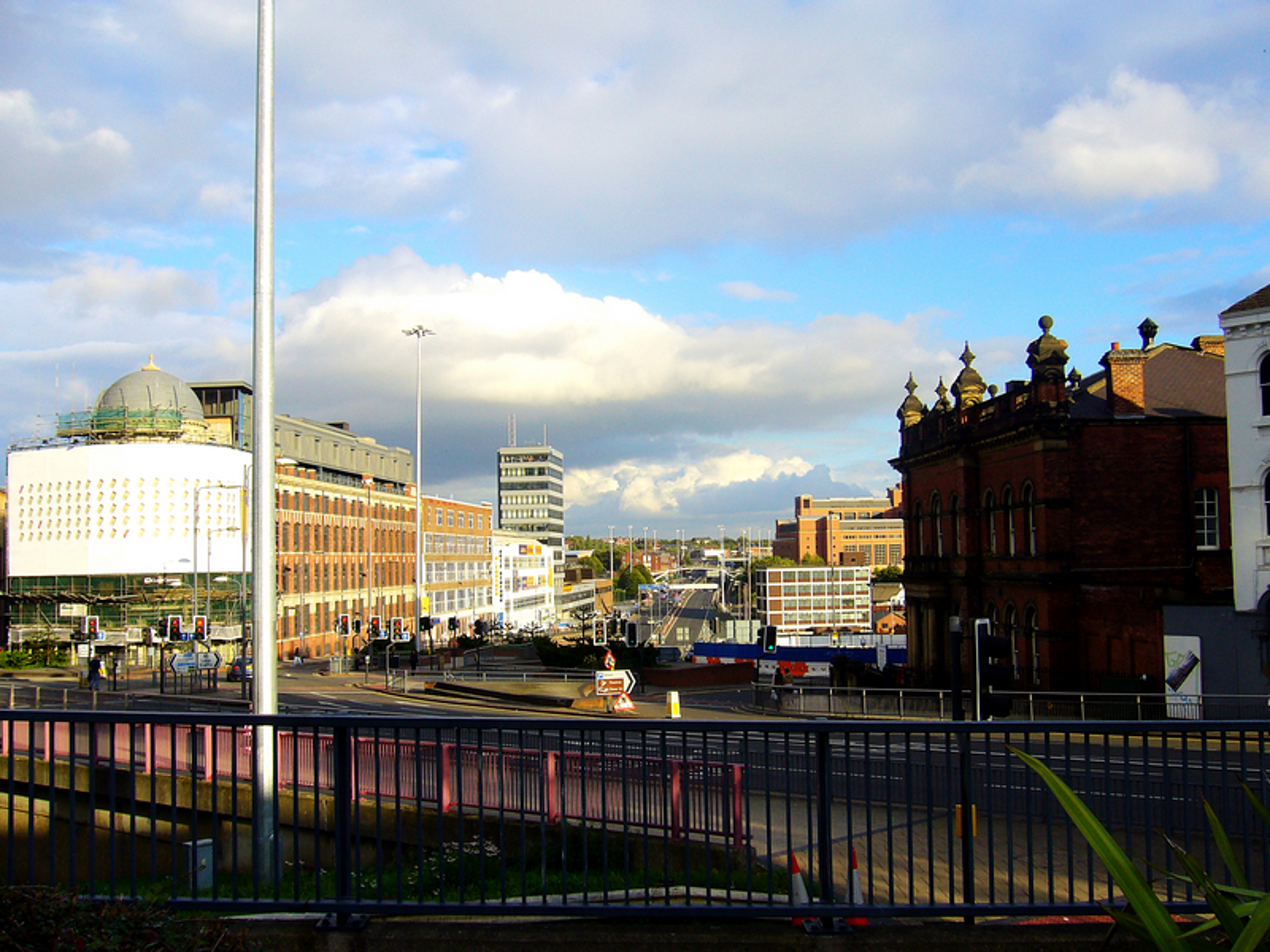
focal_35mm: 35
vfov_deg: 40.7
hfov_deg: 52.6
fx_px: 1284
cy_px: 476
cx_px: 635
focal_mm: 5.8
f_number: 5.6
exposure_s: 1/200
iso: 80
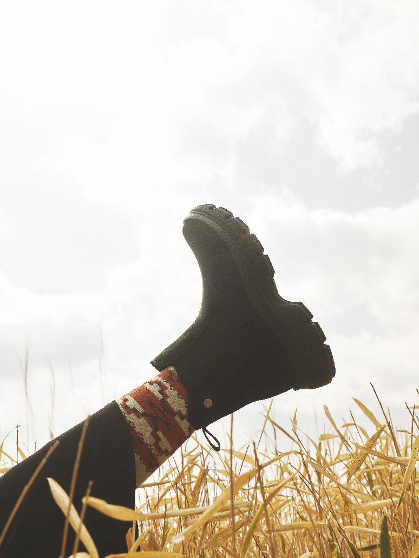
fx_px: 581
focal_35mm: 36
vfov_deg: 51.4
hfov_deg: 39.7
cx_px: 210
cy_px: 278
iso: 400
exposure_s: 1/800
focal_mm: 33
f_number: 8
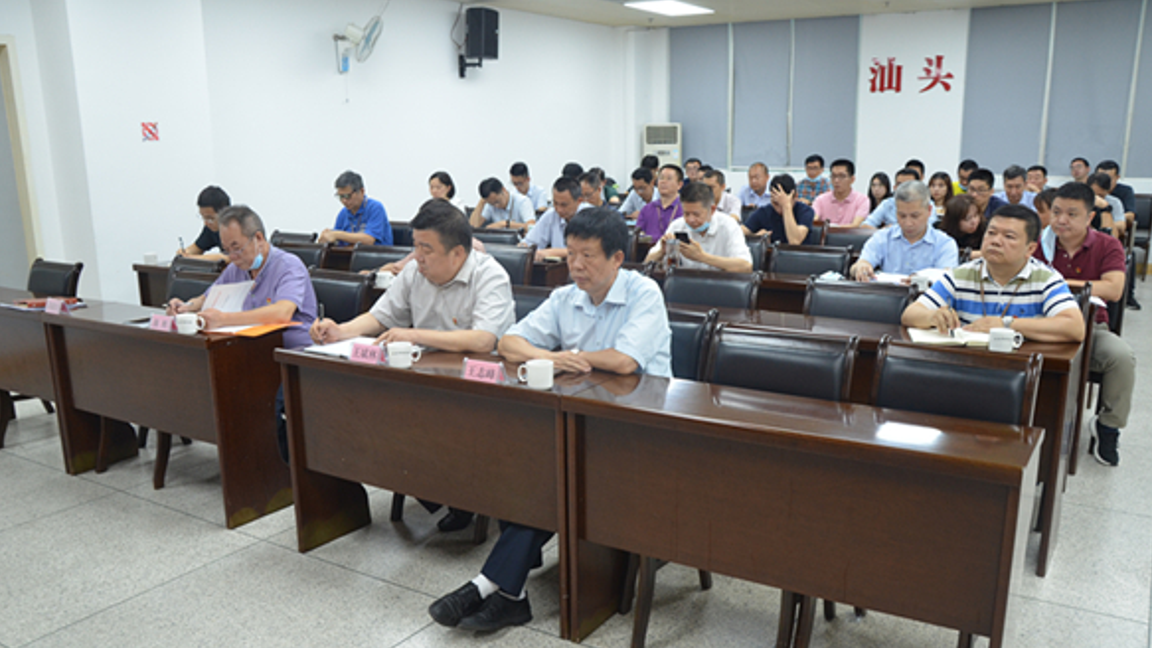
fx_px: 886
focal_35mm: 29
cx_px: 581
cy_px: 373
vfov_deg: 40.1
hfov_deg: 66.1
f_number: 4
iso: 640
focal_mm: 18
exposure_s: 1/60
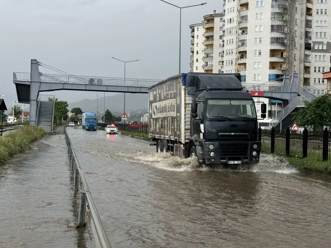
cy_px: 124
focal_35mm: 48
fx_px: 459
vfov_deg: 30.3
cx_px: 166
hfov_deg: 39.7
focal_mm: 6.76
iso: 64
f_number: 1.78
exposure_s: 1/531
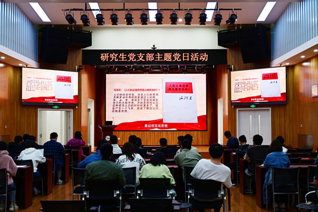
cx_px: 159
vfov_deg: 31.9
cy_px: 106
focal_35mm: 42
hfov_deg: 46.4
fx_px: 371
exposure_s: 1/50
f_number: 5.3
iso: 250
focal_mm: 42
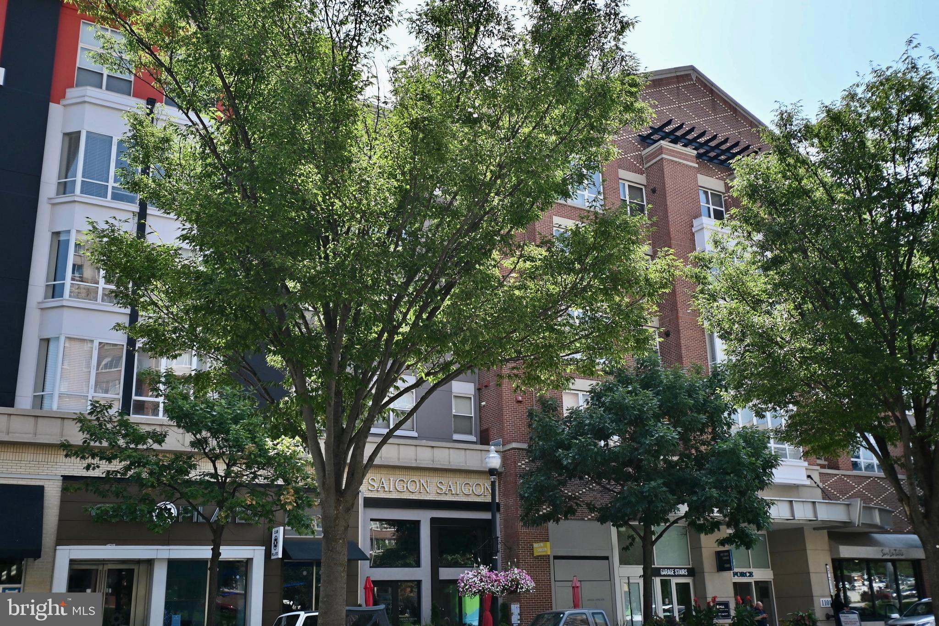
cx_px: 470
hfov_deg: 53.1
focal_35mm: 36
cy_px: 313
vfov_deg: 36.9
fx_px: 939
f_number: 7.1
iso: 100
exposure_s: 1/250
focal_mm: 24
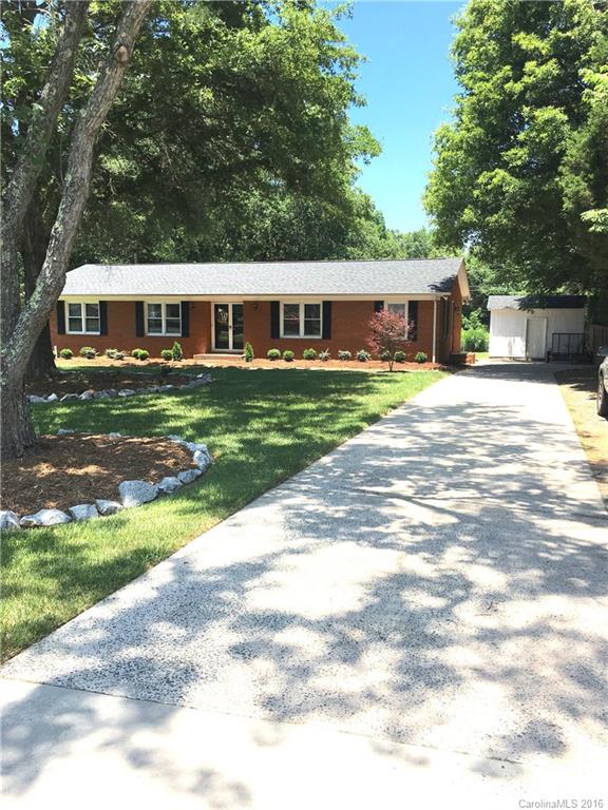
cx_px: 304
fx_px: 679
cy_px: 405
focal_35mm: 29
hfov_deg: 48.2
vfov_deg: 61.7
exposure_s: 1/1148
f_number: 2.2
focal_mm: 4.15
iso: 25
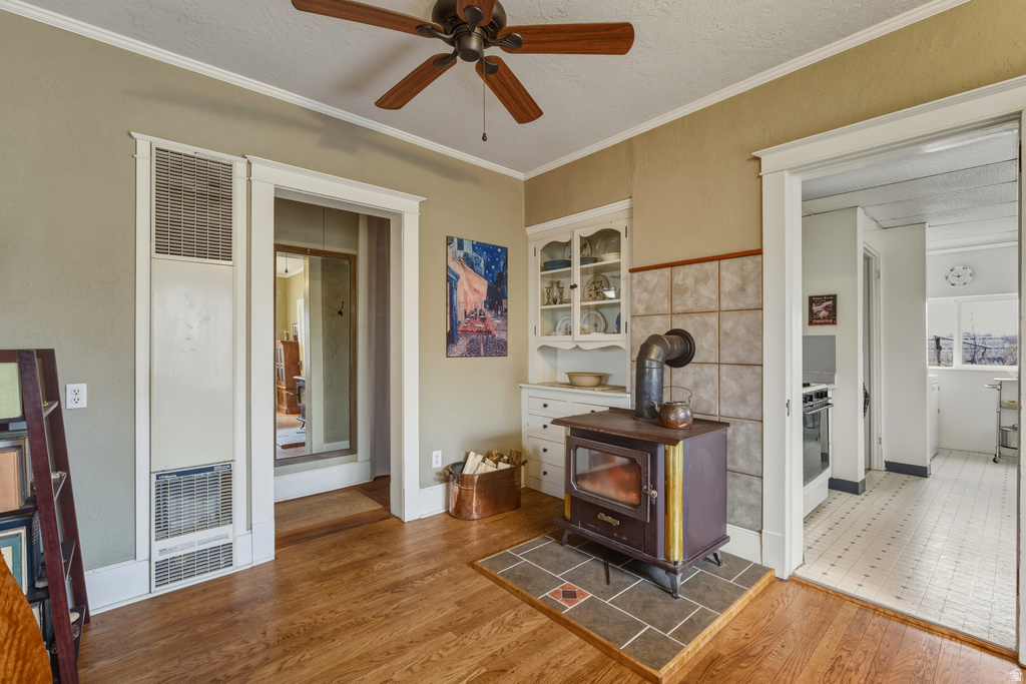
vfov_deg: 73.8
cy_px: 342
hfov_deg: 96.7
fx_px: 456
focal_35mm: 16
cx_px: 513
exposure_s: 1/60
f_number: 5
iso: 100
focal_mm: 16
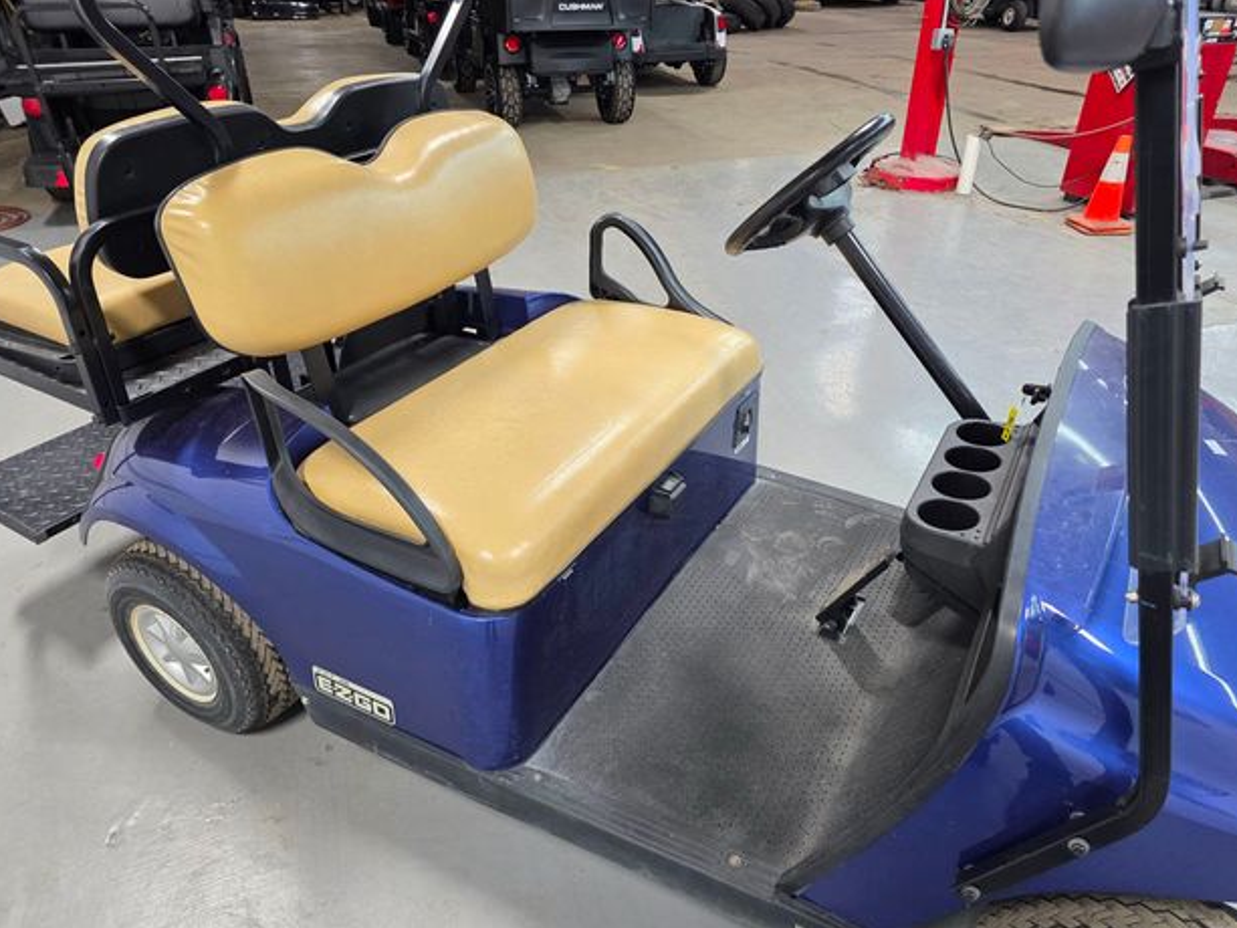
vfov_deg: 56.8
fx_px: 858
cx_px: 622
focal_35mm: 24
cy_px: 480
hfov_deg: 71.6
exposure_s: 1/120
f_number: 1.7
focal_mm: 6.3
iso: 200
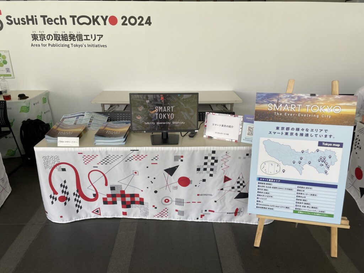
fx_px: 273
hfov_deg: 67.3
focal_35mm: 26
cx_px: 182
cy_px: 136
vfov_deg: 53.1
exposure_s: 1/241
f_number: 1.6
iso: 32
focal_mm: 4.2
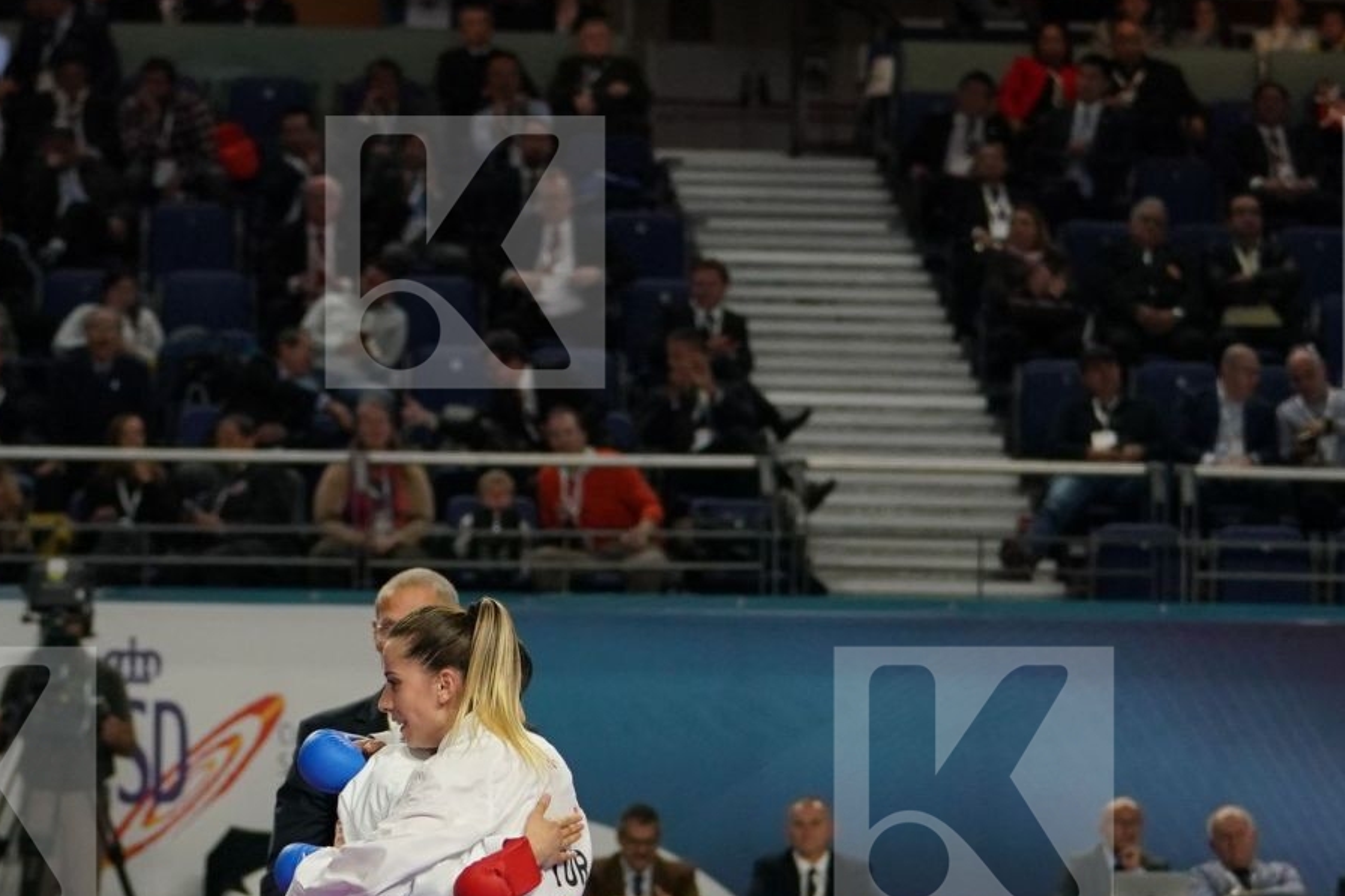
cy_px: 783
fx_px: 7881
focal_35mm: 211
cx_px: 465
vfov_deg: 6.5
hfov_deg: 9.7
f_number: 2.8
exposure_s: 1/1000
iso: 1250
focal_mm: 70
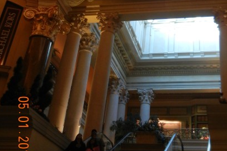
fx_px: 372
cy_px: 14
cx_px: 151
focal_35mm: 59
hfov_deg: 33.6
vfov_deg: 22.4
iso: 400
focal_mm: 5.4
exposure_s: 1/48.5
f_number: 3.5
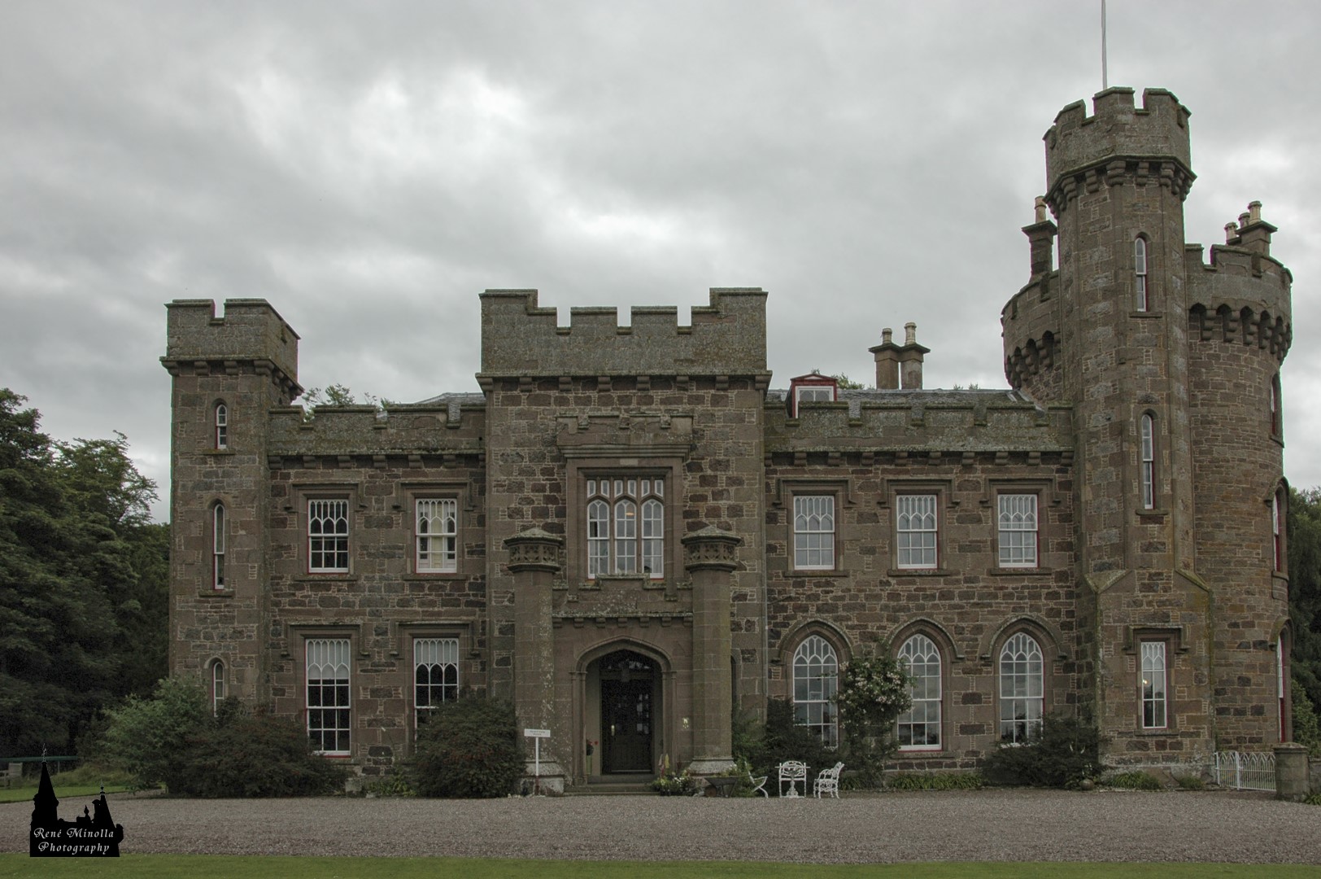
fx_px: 1100
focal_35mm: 30
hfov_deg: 62.0
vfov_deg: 43.5
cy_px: 440
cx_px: 660
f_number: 10
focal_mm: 20
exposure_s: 1/400
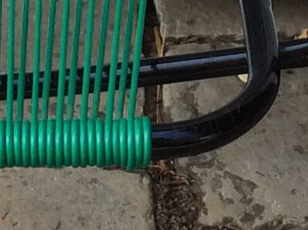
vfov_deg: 7.0
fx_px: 1838
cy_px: -175
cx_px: -78
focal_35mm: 207
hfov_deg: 9.4
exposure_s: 1/220
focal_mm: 3.3
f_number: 2.4
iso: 32
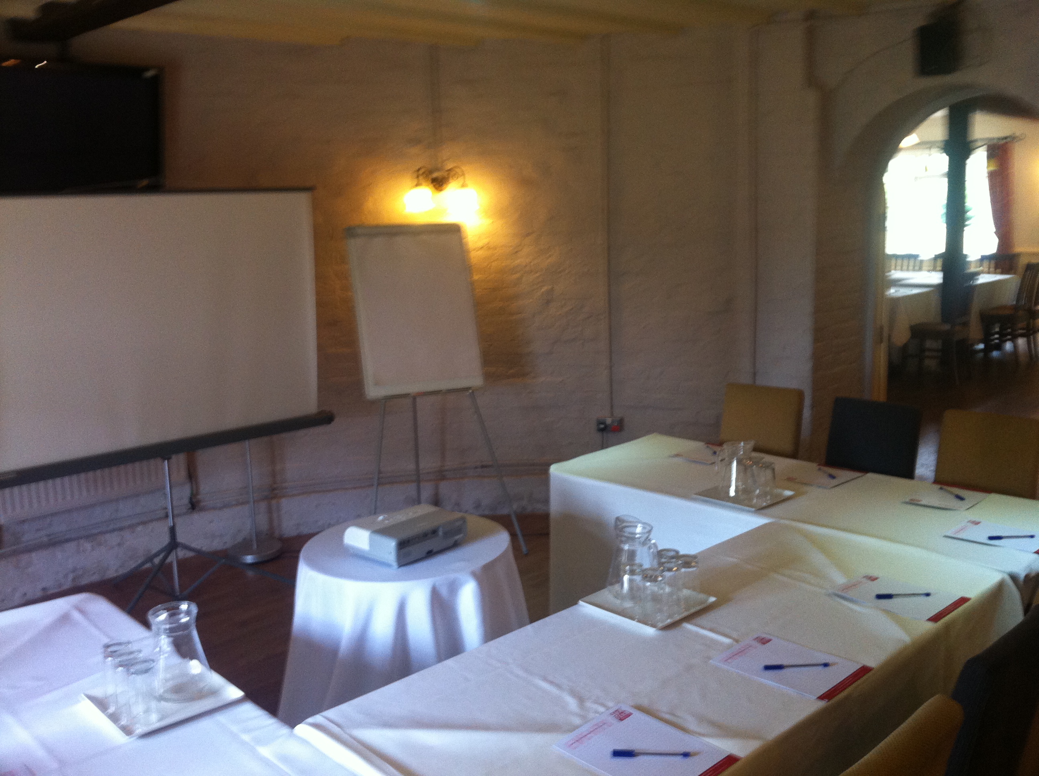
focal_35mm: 35
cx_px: 520
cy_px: 388
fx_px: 1049
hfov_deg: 52.7
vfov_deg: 40.6
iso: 125
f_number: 2.8
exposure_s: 1/15
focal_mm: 3.85
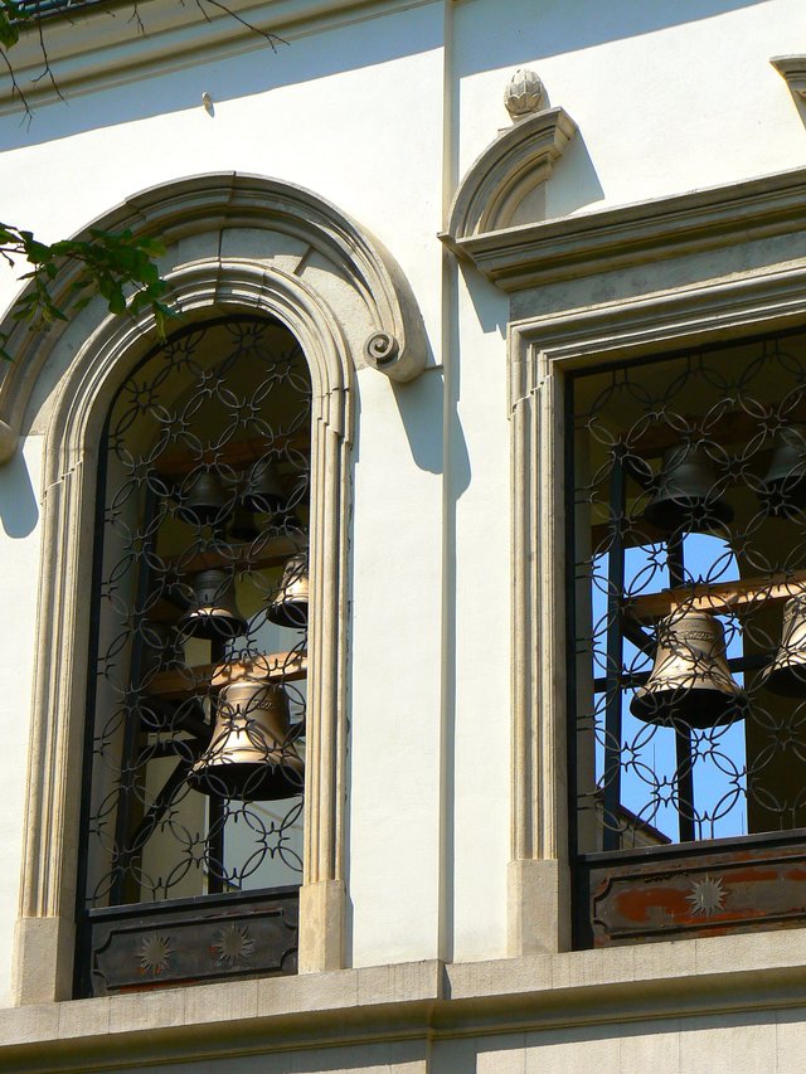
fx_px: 3073
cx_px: 403
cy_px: 537
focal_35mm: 99
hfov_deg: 14.9
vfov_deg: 19.8
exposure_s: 1/500
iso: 80
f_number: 7.1
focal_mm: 16.5
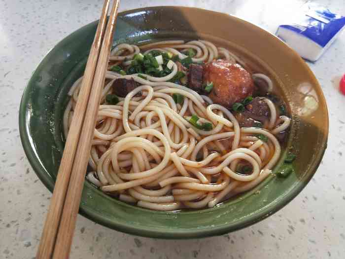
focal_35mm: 25
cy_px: 130
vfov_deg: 54.9
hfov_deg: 69.4
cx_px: 172
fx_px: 249
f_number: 1.7
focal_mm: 4.27
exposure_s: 1/33
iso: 200
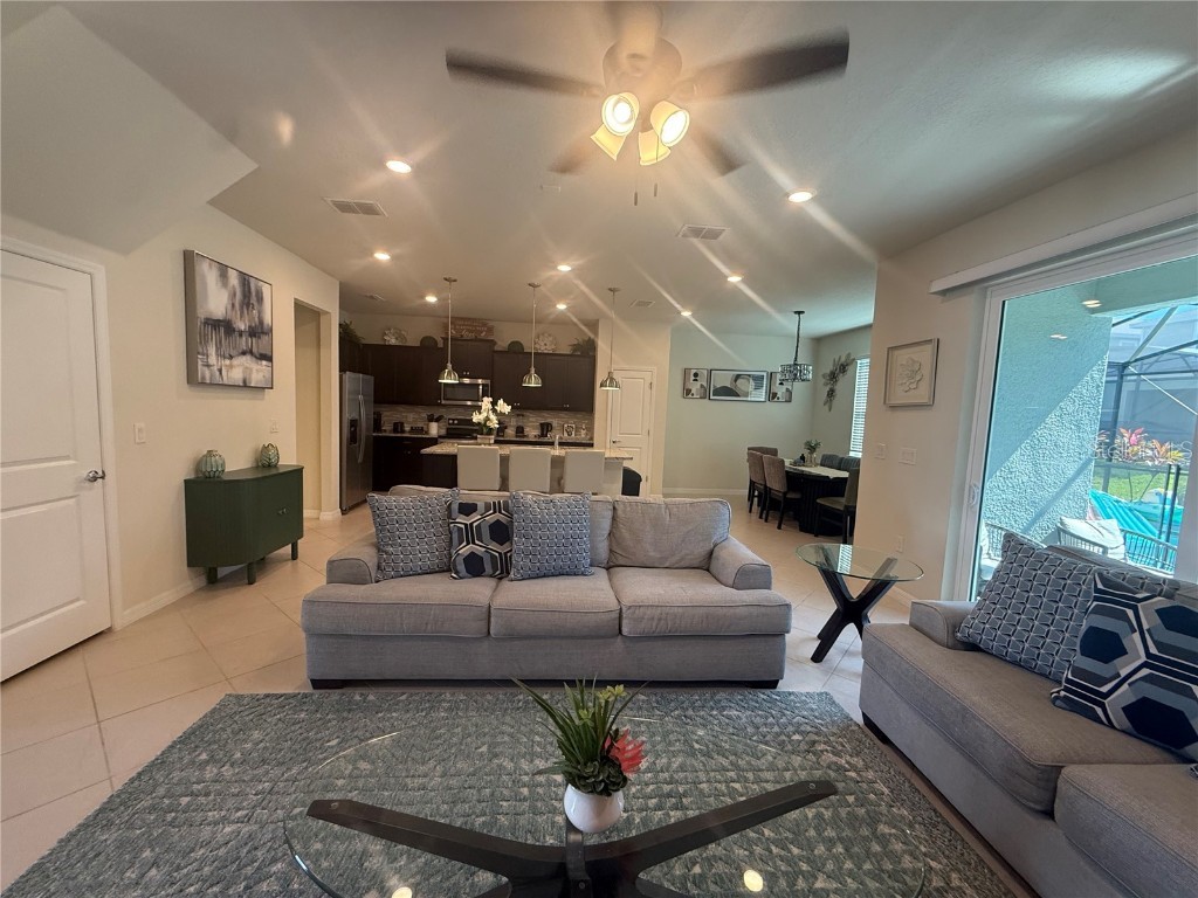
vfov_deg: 85.7
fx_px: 485
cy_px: 449
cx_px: 599
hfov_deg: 102.1
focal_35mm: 14
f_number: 2.2
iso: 250
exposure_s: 1/120
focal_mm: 2.22
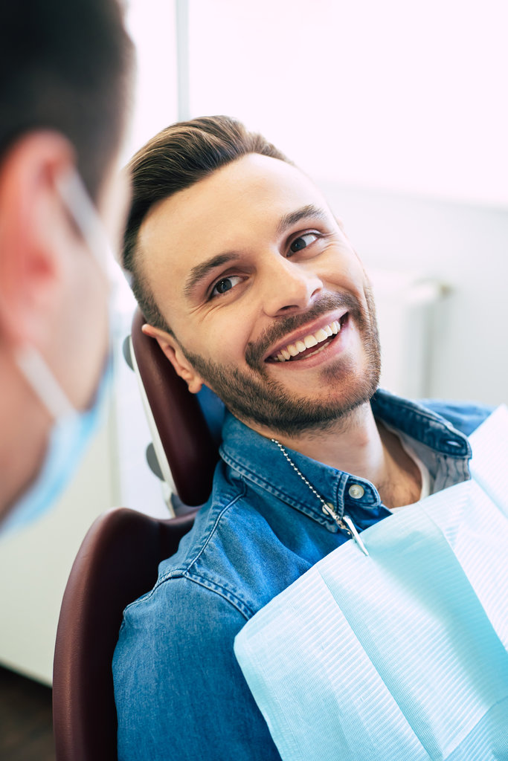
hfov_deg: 27.0
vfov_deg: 39.6
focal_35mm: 50
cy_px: 380
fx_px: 1058
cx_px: 254
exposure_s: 1/250
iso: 1250
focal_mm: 50
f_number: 3.2
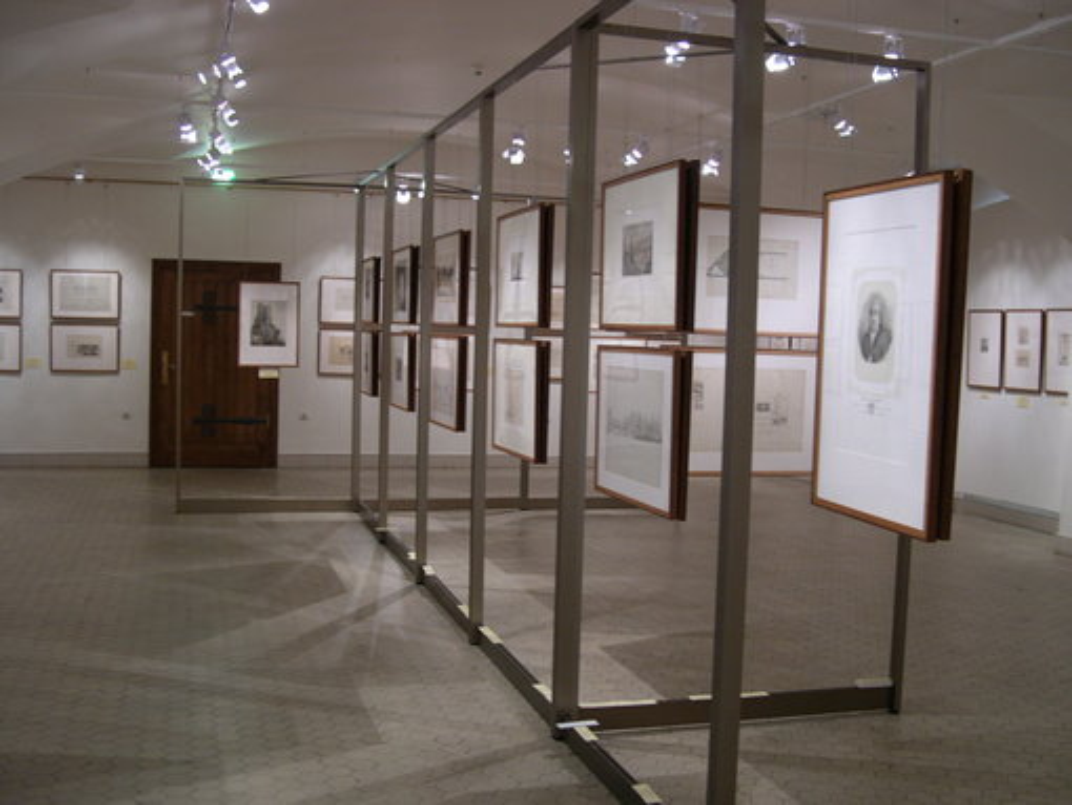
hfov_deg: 49.0
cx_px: 536
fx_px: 1177
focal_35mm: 38
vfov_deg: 37.8
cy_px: 402
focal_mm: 8
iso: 118
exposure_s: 1/4.7
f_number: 2.8
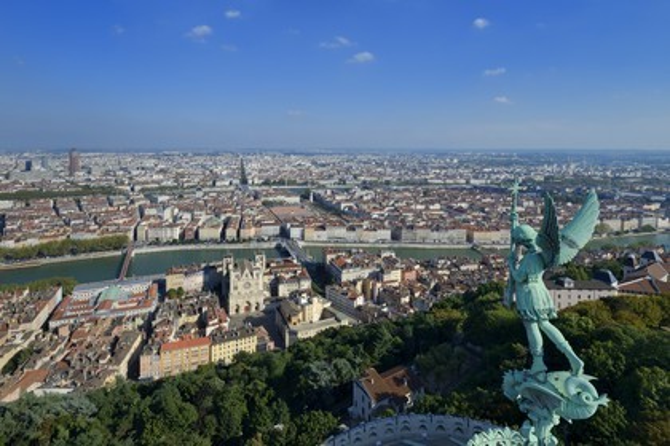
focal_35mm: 14
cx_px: 335
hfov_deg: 104.3
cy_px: 223
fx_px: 261
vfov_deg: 81.2
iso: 100
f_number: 18
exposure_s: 1/80
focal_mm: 14
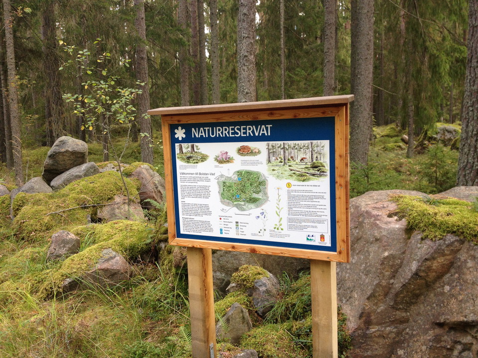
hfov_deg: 52.6
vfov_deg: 40.7
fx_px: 483
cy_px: 179
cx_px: 239
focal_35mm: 35
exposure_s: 1/120
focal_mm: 4.28
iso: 80
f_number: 2.4
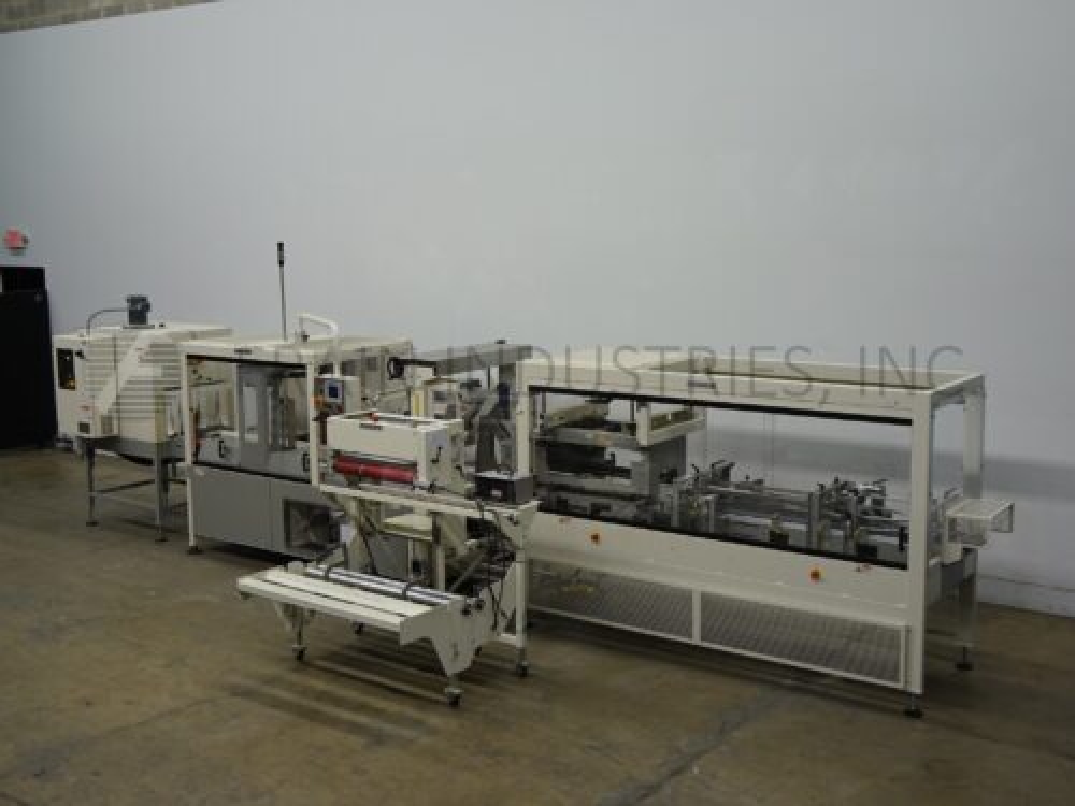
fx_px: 1242
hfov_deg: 46.8
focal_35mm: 40
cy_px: 403
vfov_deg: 36.0
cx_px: 538
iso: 100
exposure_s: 1/40
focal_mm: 6.64
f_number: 4
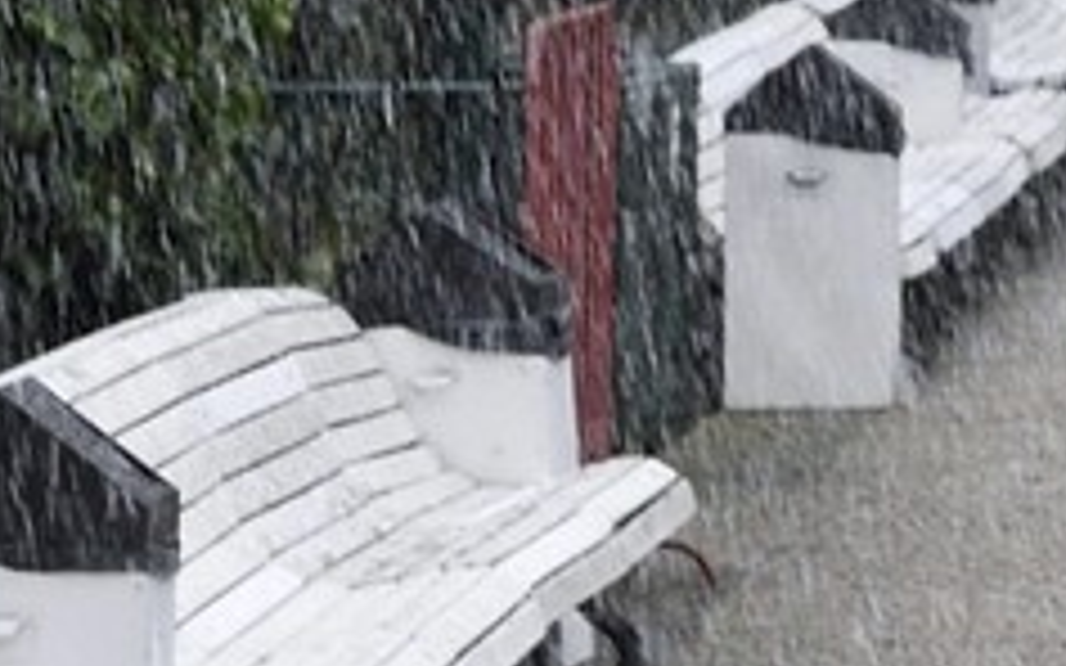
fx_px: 12373
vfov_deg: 3.1
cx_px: 3216
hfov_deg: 4.7
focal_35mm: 426
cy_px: -855
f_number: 6.3
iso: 800
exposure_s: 1/80
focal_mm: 62
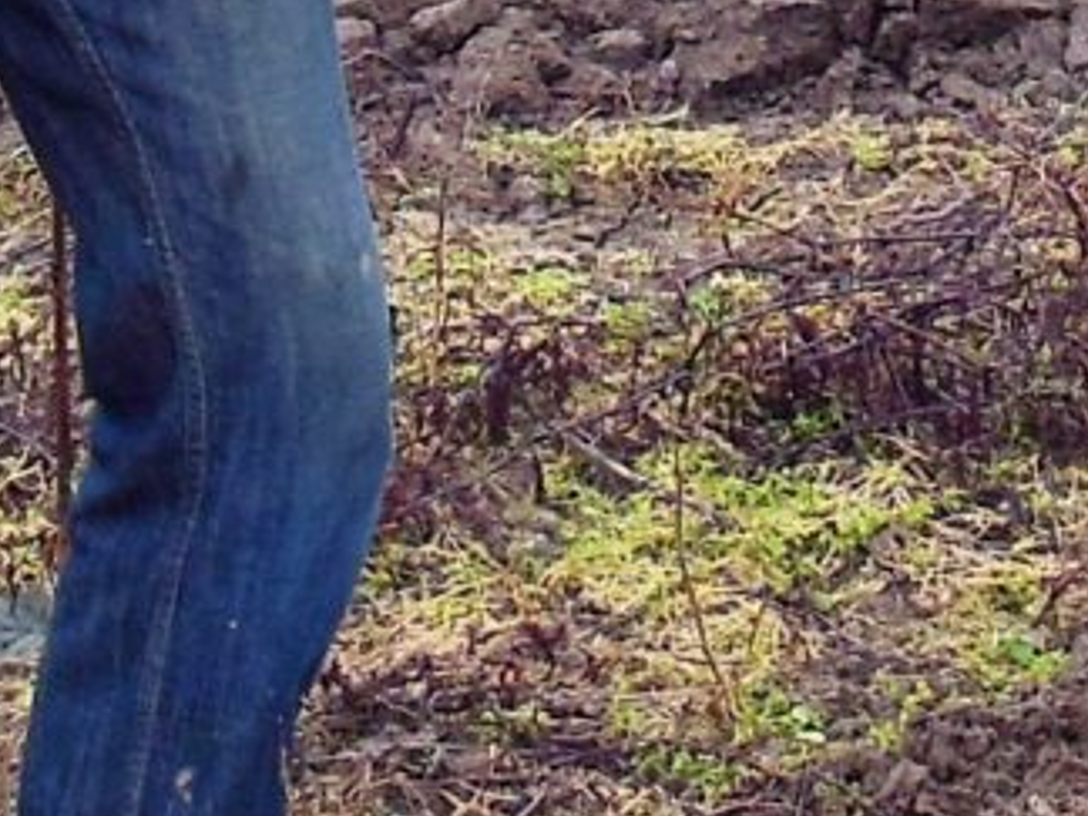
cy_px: -554
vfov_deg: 9.6
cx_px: 1373
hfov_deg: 12.9
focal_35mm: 148
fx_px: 4652
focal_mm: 4.5
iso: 125
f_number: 3.5
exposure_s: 1/30
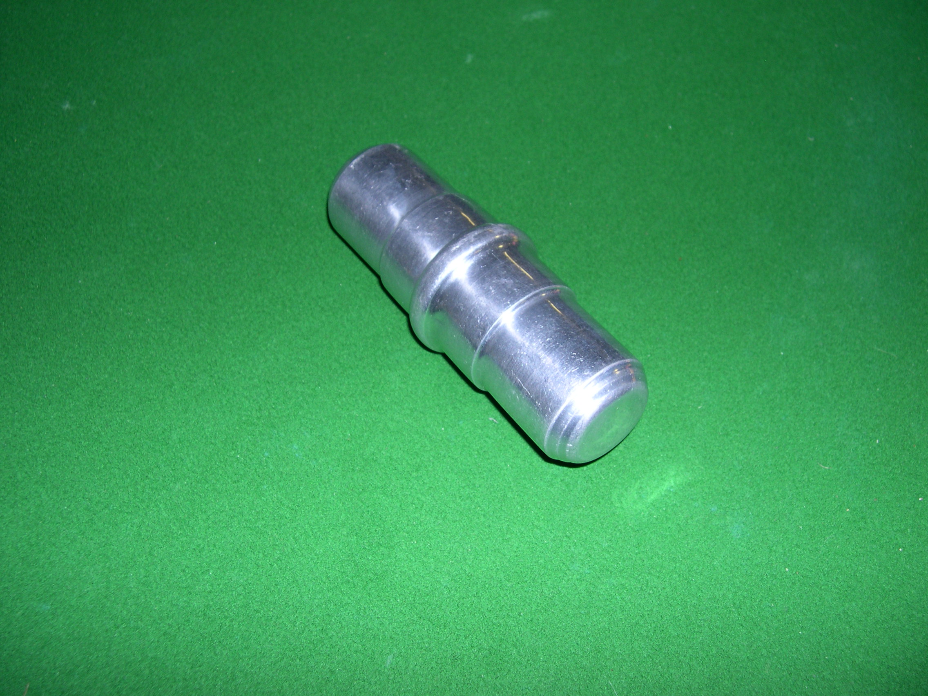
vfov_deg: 37.7
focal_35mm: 38
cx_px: 464
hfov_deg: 49.0
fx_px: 1019
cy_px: 348
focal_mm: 8
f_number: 2.8
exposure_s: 1/60
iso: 100
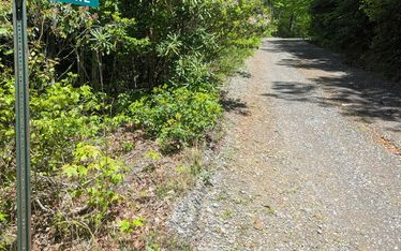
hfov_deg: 56.6
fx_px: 372
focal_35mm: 34
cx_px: 179
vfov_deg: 37.2
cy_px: 109
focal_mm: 6.81
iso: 41
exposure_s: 1/814
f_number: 1.85
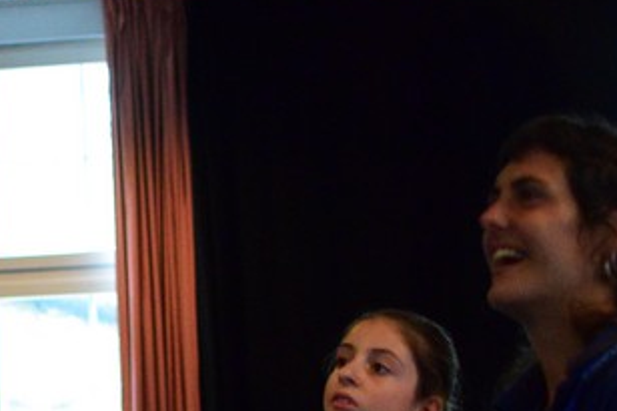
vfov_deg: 7.8
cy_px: 530
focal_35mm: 175
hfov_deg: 11.3
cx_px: -337
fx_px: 2992
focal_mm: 35
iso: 3200
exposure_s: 1/320
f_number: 1.8
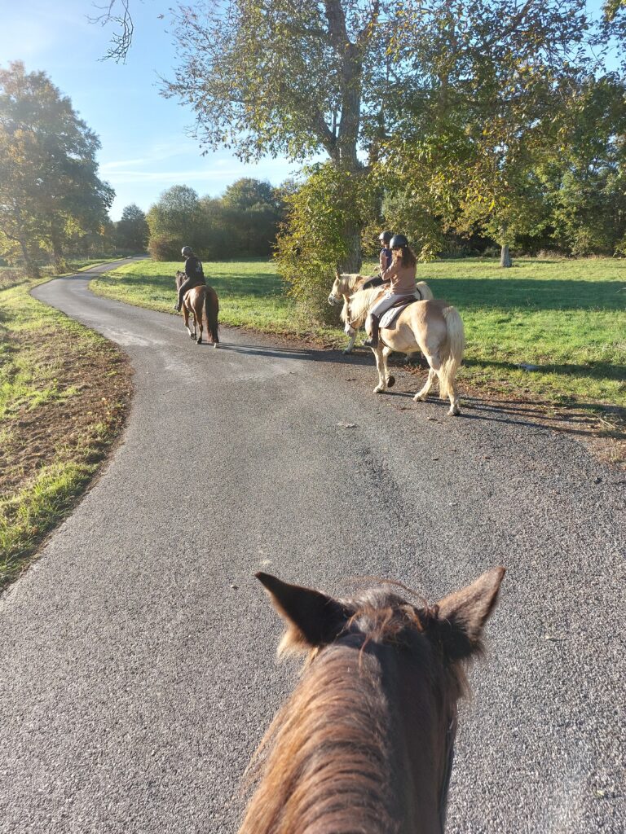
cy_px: 417
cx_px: 313
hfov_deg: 54.9
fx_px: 603
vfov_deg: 69.4
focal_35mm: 25
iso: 25
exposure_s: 1/323
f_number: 1.8
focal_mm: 5.23
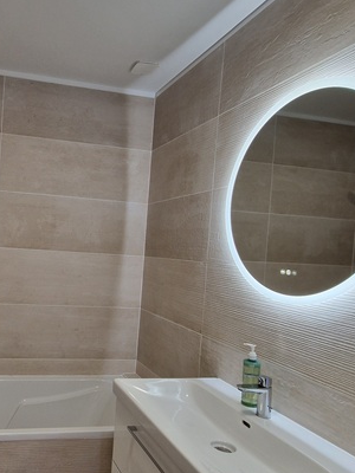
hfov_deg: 49.3
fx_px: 356
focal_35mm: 26
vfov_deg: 67.2
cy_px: 258
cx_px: 60
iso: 80
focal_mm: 2.2
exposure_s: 1/50
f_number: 2.2
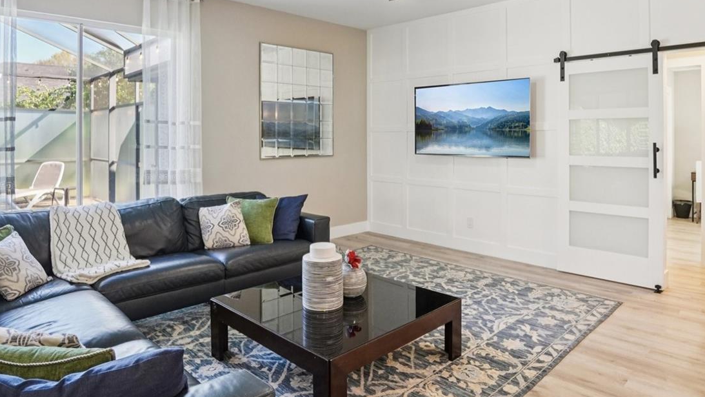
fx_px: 430
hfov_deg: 78.7
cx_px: 348
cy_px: 161
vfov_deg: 49.2
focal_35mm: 23
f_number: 4.5
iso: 400
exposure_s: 1/30
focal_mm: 10
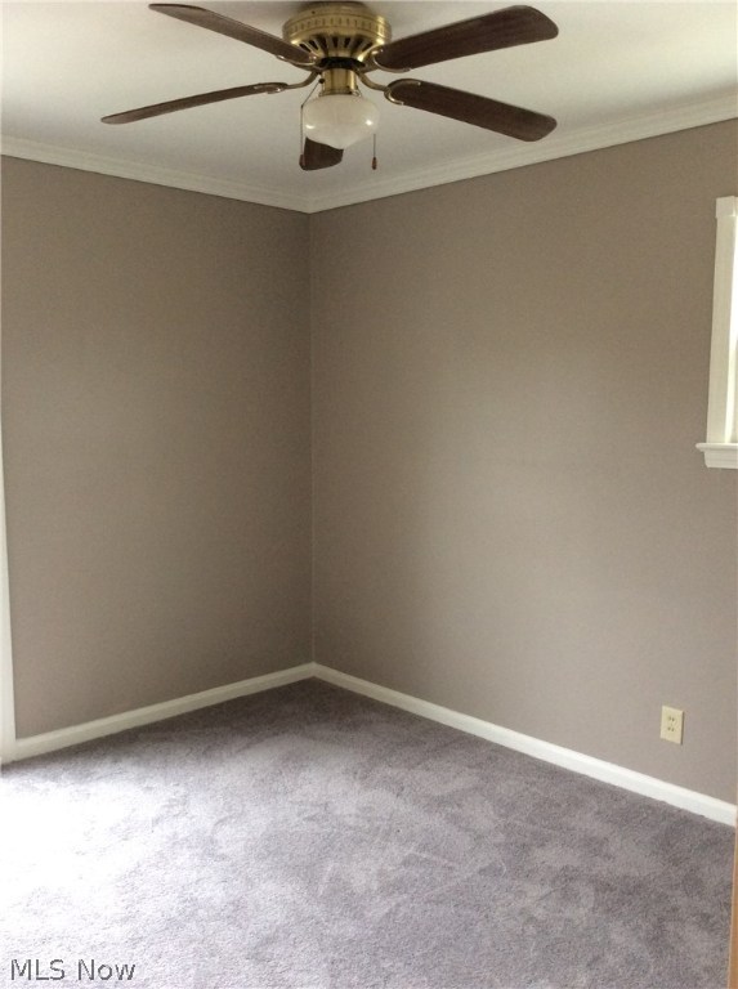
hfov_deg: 44.0
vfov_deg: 56.9
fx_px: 913
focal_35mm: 32
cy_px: 494
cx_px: 369
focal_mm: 3.3
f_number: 2.4
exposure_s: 1/24
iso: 100
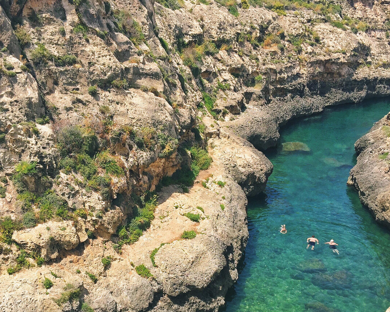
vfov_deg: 34.5
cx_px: 172
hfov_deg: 42.8
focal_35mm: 43
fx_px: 496
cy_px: 211
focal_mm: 4.15
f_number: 2.2
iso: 32
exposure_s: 1/1799
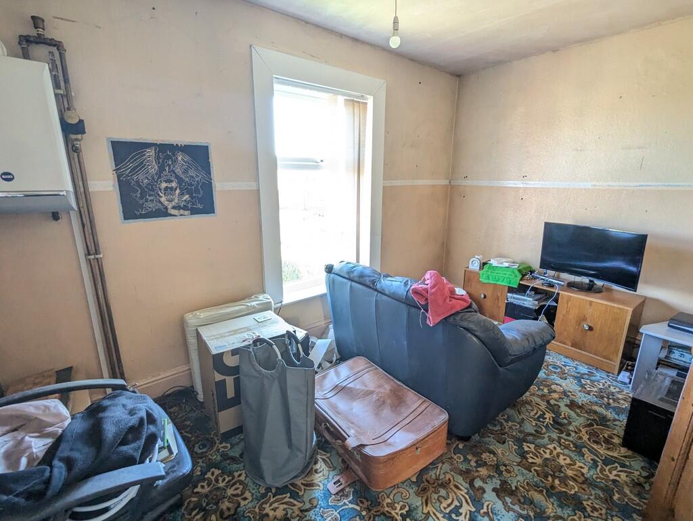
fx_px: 321
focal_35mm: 16
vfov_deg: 78.2
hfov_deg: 94.4
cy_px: 260
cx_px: 346
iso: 222
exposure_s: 1/37.9
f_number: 2.2
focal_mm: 2.35
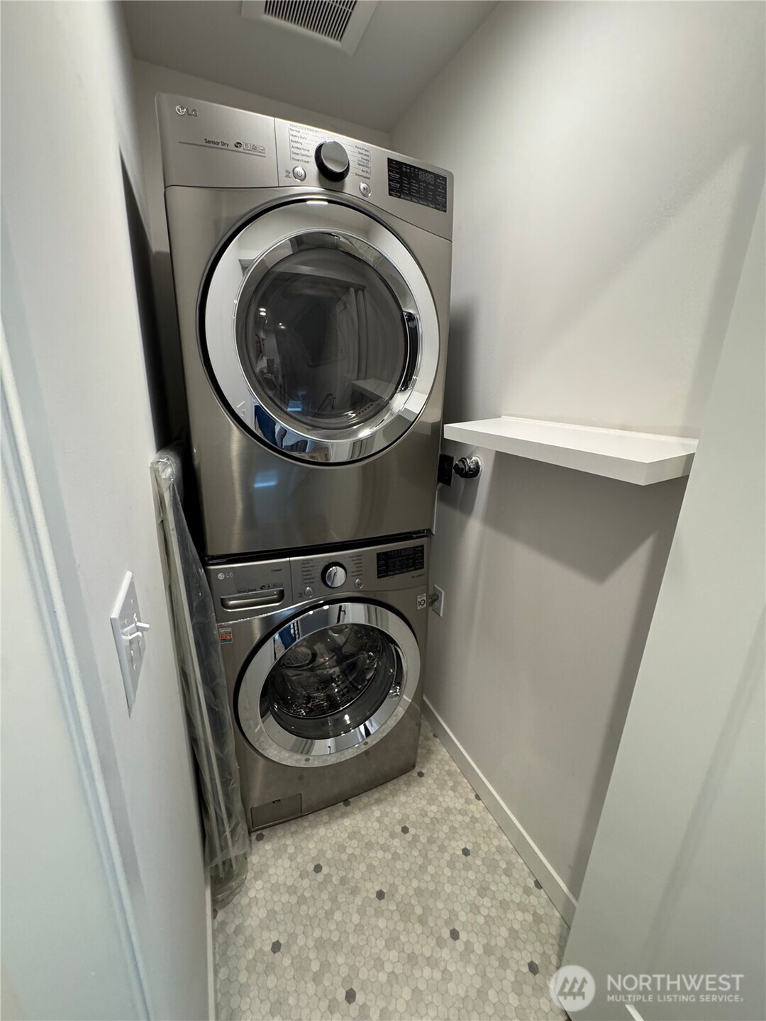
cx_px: 383
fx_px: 413
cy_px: 510
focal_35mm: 14
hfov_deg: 85.7
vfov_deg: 102.1
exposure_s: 1/60
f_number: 2.2
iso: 250
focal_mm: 2.22
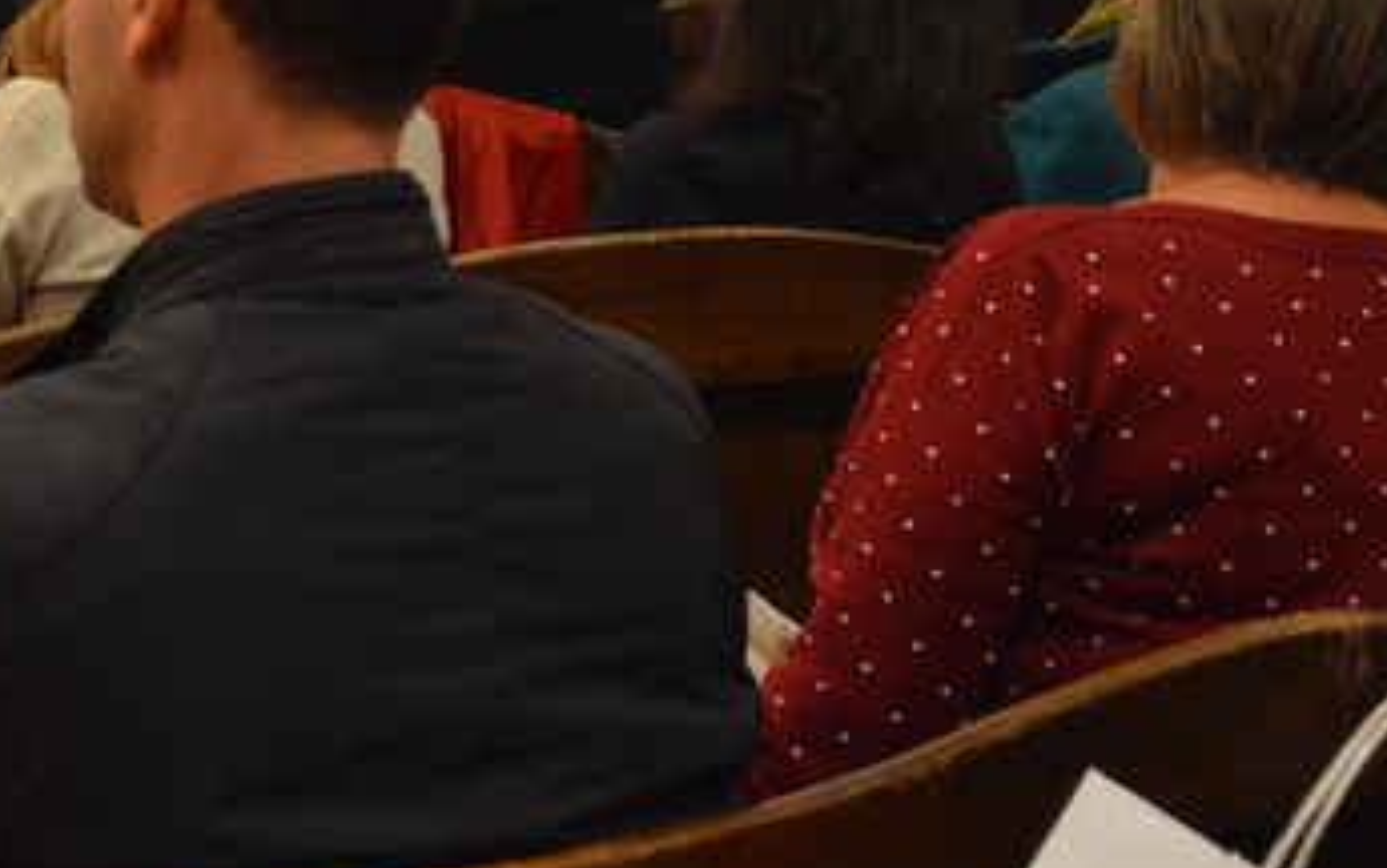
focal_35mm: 101
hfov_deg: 19.6
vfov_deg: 12.8
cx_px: -201
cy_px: -54
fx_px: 3820
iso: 800
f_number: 3.8
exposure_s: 1/50
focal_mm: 24
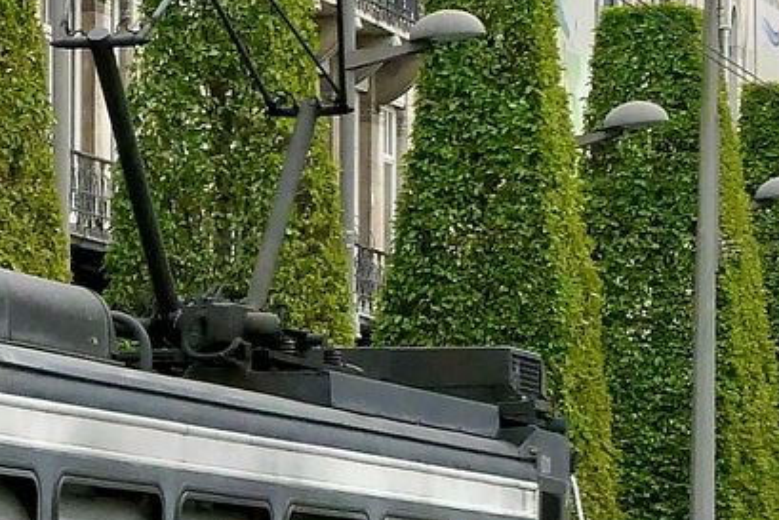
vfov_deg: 8.3
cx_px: -461
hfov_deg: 11.8
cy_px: 495
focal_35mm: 165
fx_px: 3571
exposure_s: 1/400
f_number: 5.6
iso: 1600
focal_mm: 16.6
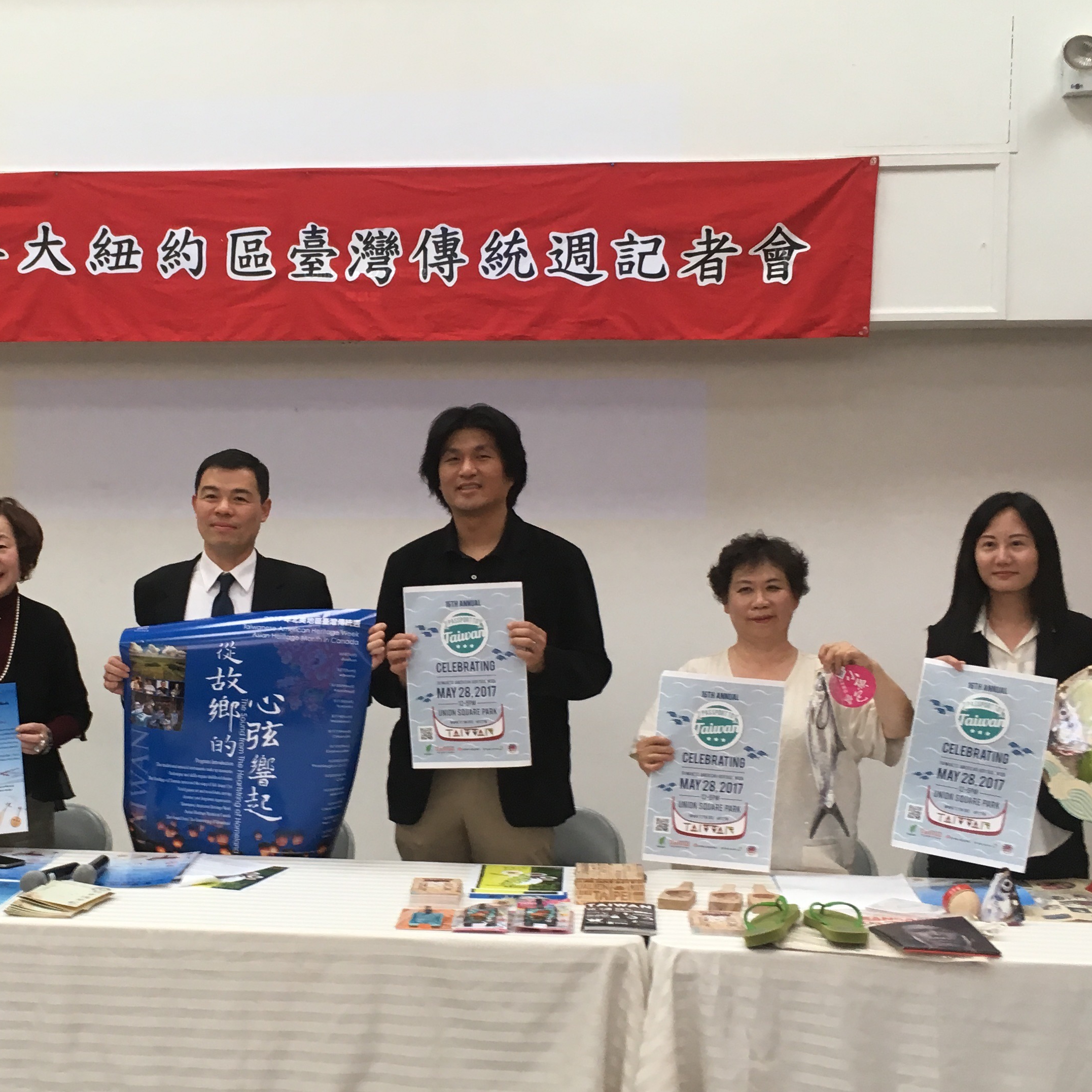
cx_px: 343
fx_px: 1713
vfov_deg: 35.3
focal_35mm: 48
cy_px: 610
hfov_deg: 34.9
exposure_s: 1/30
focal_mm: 4.15
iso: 50
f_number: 2.2
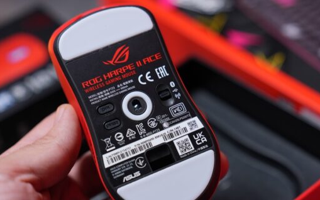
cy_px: 116
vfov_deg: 16.3
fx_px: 698
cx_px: 148
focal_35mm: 80
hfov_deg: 25.8
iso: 500
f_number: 2.8
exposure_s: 1/125
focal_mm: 57
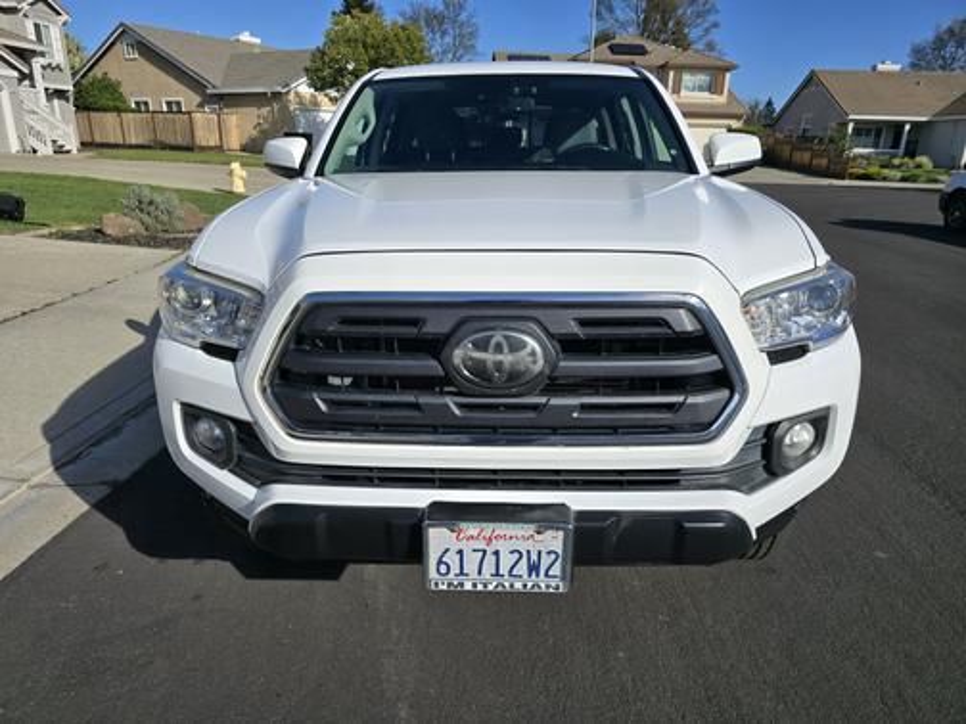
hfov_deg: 73.9
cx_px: 483
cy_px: 362
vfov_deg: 58.9
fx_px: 642
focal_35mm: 23
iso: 12
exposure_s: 1/1212
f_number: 1.7
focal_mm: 6.3
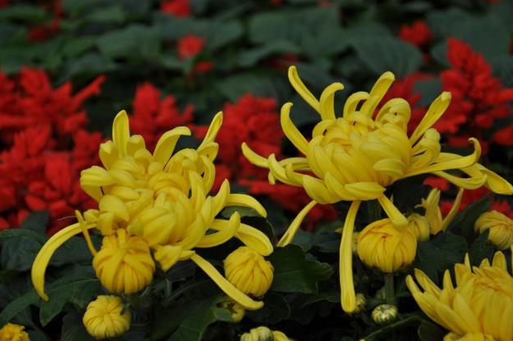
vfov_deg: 12.6
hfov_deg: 18.9
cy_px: 167
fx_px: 1537
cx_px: 262
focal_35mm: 108
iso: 200
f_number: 5.3
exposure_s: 1/800
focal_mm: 70
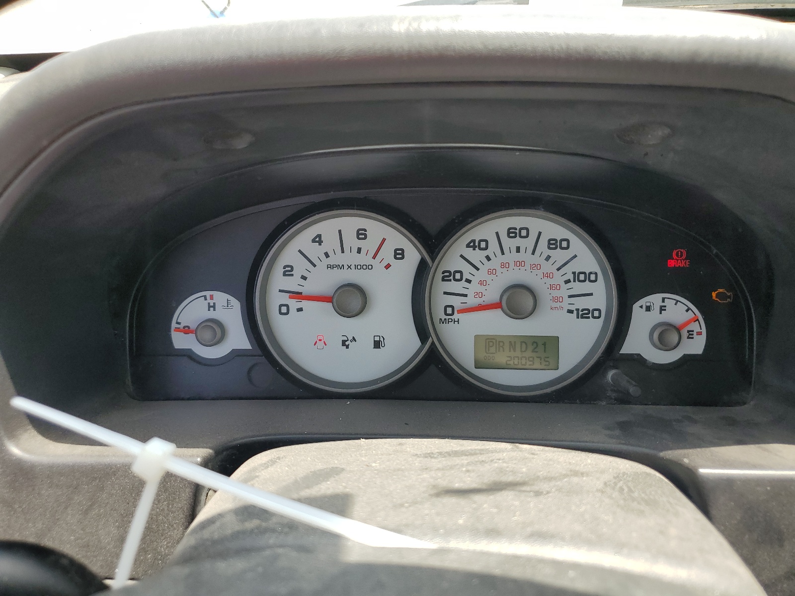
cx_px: 398
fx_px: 597
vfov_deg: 53.1
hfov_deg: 67.3
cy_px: 298
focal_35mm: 26
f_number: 1.5
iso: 50
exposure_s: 1/625
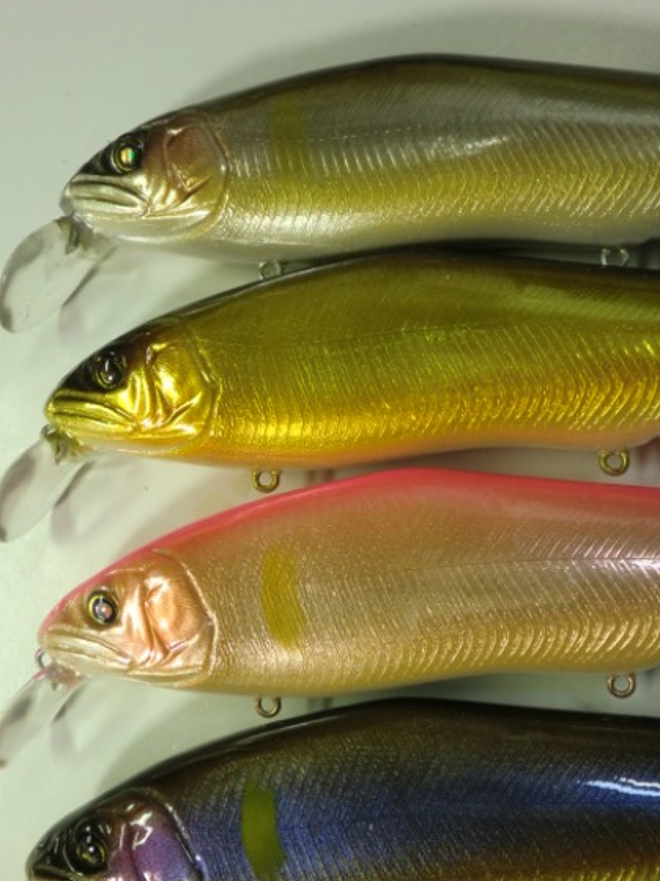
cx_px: 343
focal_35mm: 37
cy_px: 507
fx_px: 941
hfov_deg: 38.6
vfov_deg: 50.0
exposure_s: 1/60
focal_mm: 5.58
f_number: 2.8
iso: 125
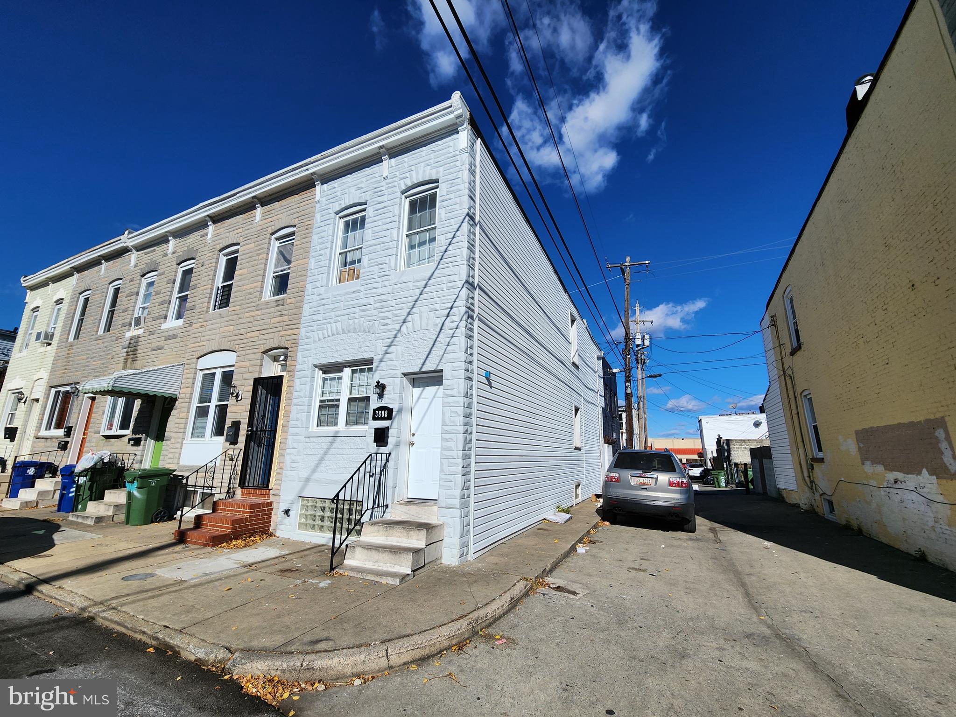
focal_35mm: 13
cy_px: 358
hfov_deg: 106.2
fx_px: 359
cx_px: 478
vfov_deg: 89.9
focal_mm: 2.2
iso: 50
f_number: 2.2
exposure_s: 1/4187
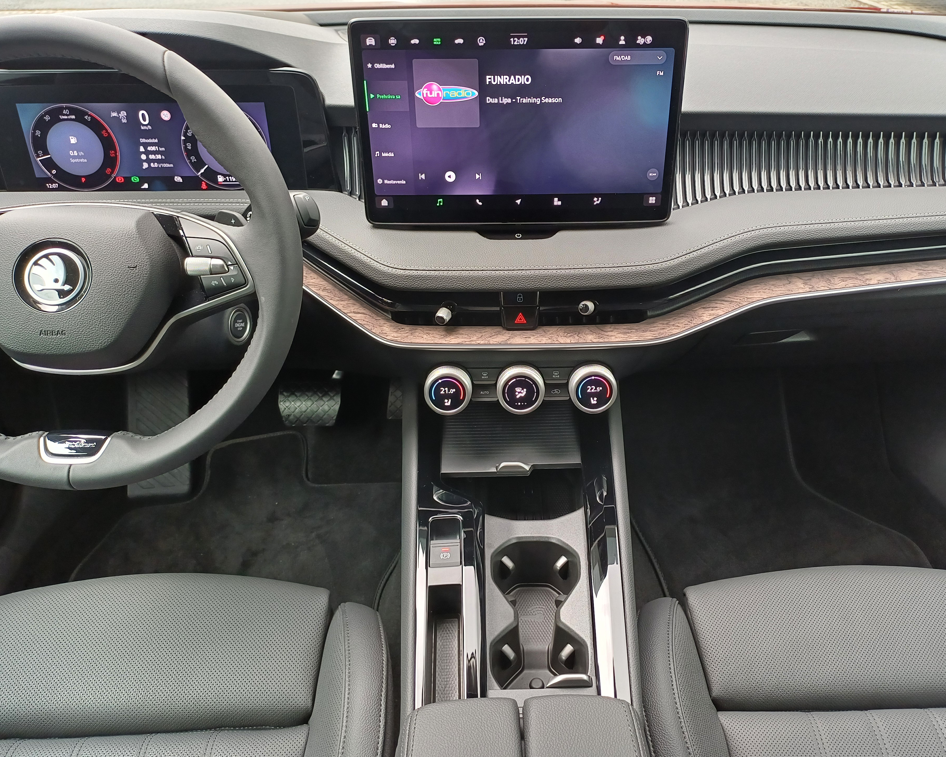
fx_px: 756
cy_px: 380
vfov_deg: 53.2
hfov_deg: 64.0
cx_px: 504
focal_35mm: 27
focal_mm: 4.65
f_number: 1.8
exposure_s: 1/50
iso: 50
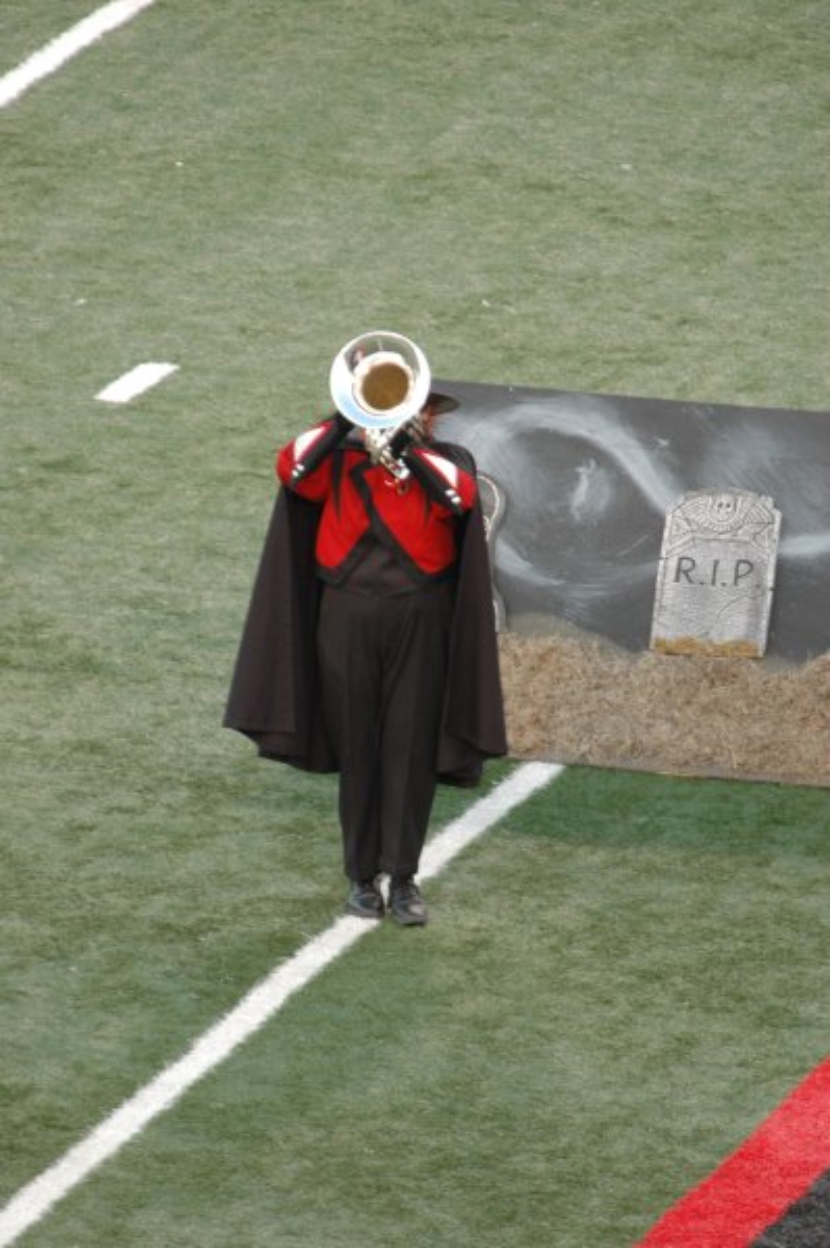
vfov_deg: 3.4
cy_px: 624
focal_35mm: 600
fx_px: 20784
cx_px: 415
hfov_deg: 2.3
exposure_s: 1/60
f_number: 5.6
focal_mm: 400
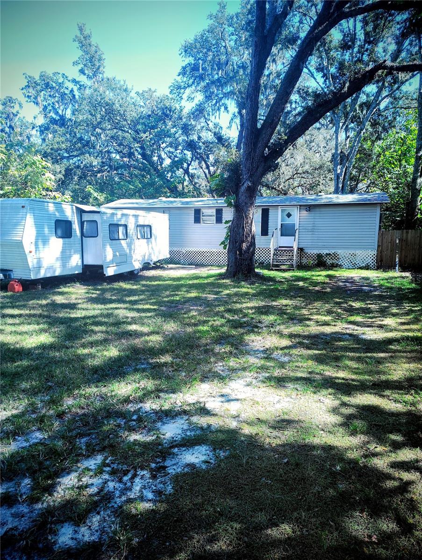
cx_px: 211
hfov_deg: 56.9
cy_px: 280
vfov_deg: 71.5
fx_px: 389
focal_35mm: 24
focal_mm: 5.56
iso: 128
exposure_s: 1/200
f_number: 1.8
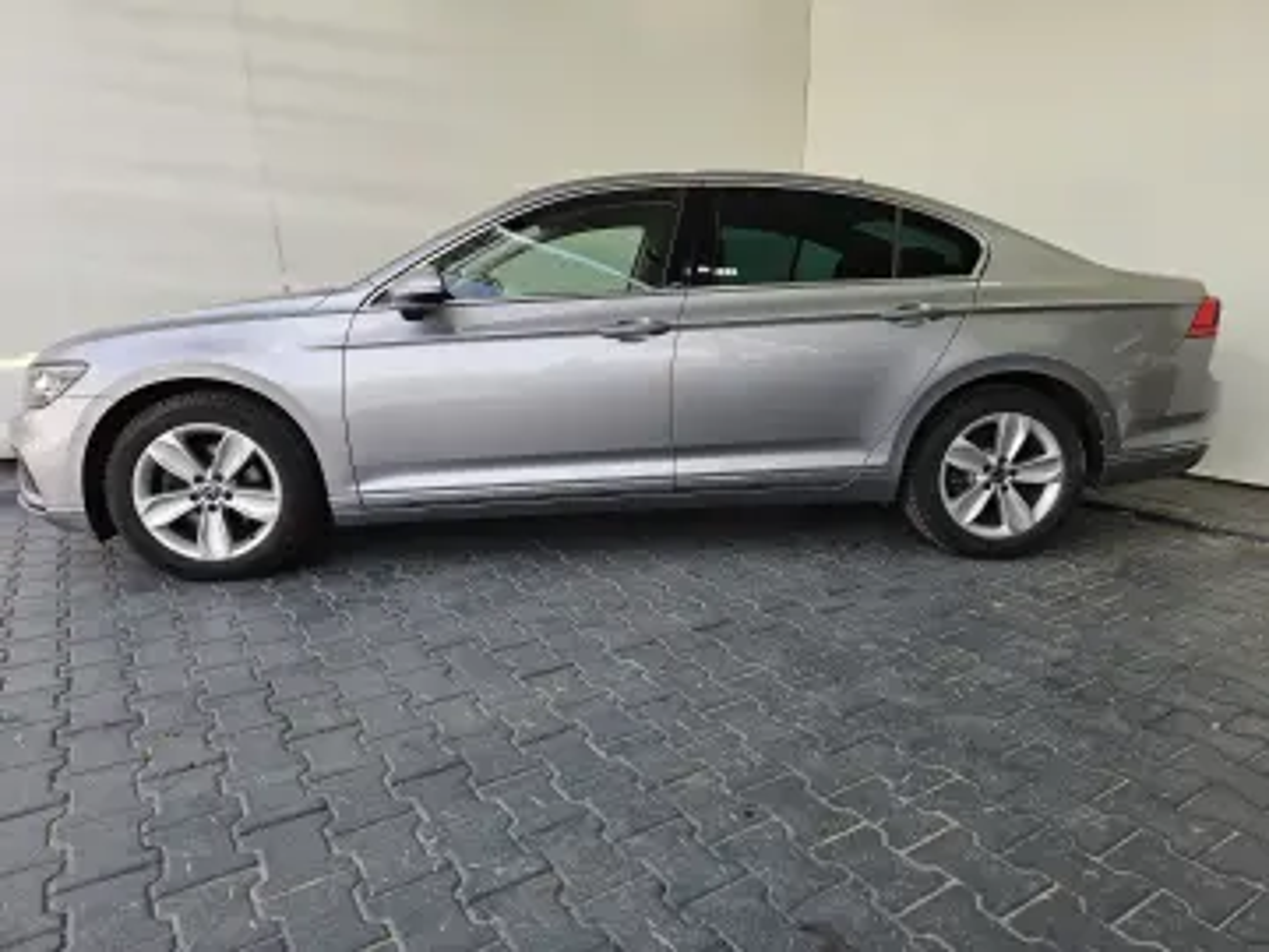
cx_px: 634
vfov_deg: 58.9
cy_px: 476
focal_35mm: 23
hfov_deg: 73.9
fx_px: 843
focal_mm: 6.3
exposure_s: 1/180
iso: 20
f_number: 1.7
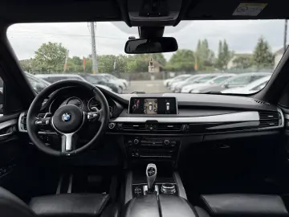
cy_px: 108
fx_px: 200
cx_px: 144
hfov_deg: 71.6
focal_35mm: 24
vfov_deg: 56.8
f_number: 1.78
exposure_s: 1/318
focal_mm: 6.76
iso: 160
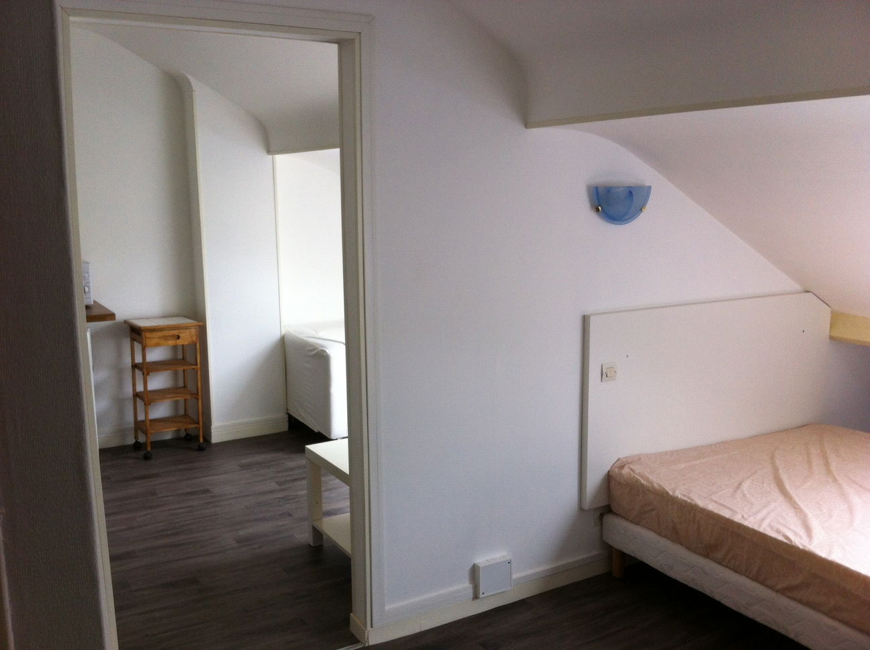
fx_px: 878
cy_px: 325
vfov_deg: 40.6
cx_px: 435
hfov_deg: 52.7
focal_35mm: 35
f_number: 2.8
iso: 100
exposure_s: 1/40
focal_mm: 3.85
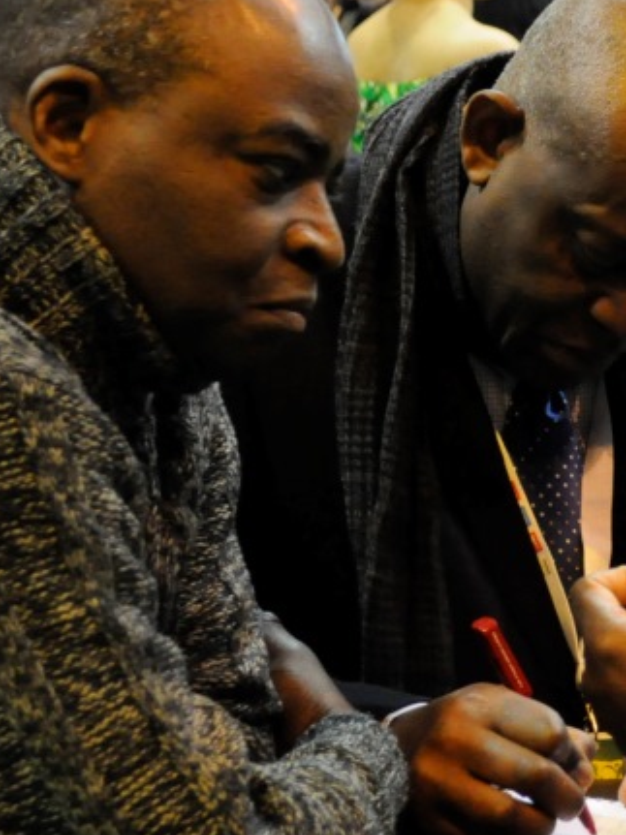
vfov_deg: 15.2
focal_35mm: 130
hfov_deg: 11.2
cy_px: 391
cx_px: 721
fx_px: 3136
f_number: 5.6
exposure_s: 1/125
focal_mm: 38
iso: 3200
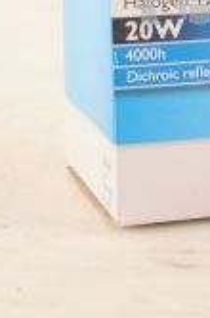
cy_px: -20
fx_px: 1590
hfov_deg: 7.4
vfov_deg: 11.2
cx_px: 332
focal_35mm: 181
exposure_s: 1/160
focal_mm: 50
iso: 1600
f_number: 14
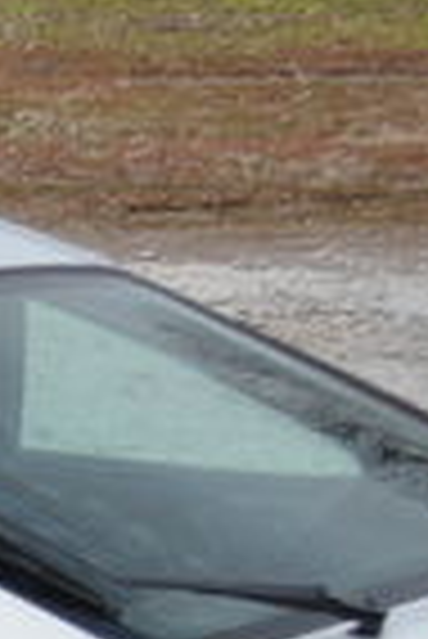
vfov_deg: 8.7
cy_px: 724
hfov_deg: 5.7
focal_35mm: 235
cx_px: -446
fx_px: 4175
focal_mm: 29
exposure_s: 1/60
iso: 720
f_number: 4.5
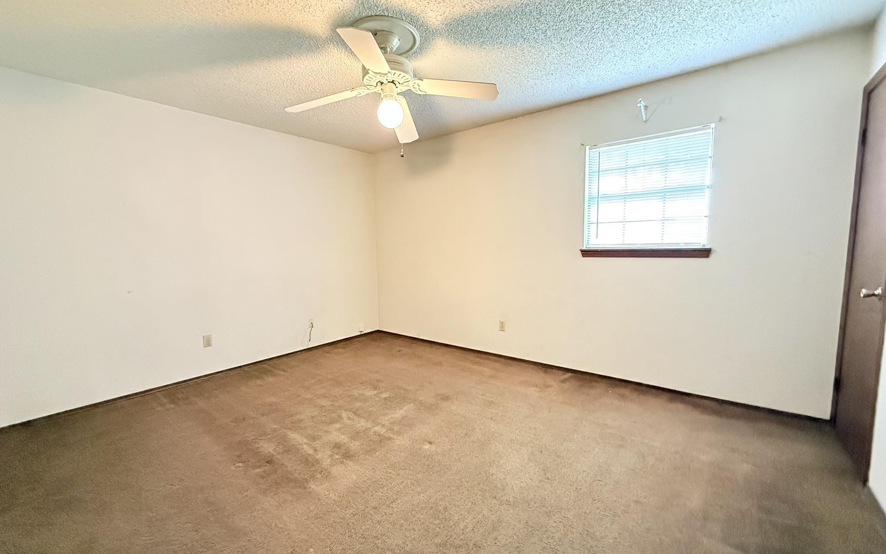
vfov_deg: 74.8
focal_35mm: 15
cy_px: 285
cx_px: 447
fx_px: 362
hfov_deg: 101.5
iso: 1000
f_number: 2.2
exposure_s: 1/40
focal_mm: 2.22
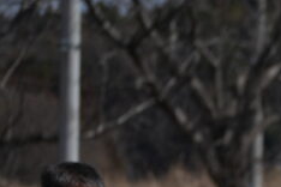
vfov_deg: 1.6
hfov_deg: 2.4
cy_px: 463
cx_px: 710
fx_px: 6736
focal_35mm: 863
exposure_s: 1/1000
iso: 100
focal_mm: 158
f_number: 5.6
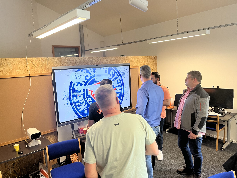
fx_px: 178
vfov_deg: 53.1
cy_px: 89
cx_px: 118
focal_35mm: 26
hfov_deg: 67.3
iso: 80
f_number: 1.6
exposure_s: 1/50
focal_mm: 5.1
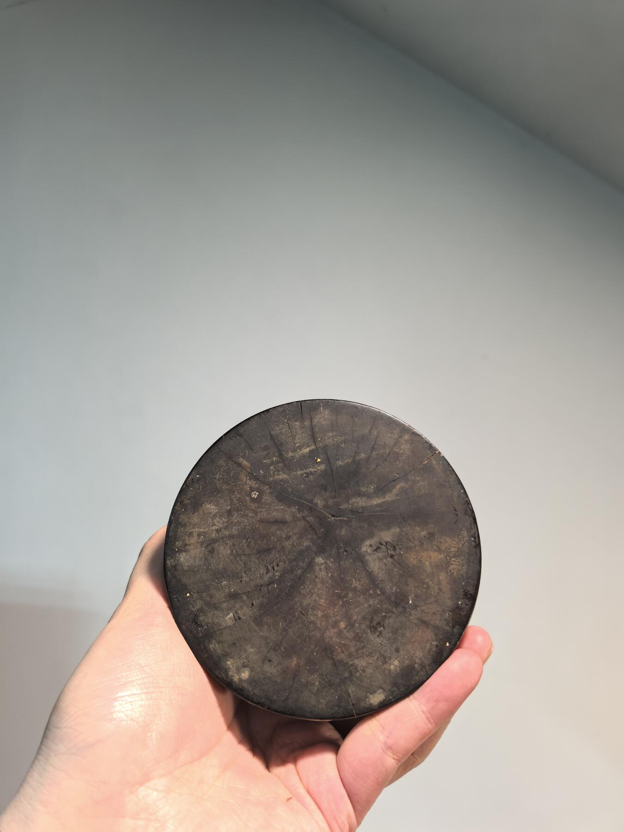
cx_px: 312
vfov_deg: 65.3
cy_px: 416
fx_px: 649
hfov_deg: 51.4
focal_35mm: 27
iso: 3200
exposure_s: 1/1037
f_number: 2
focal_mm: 6.98
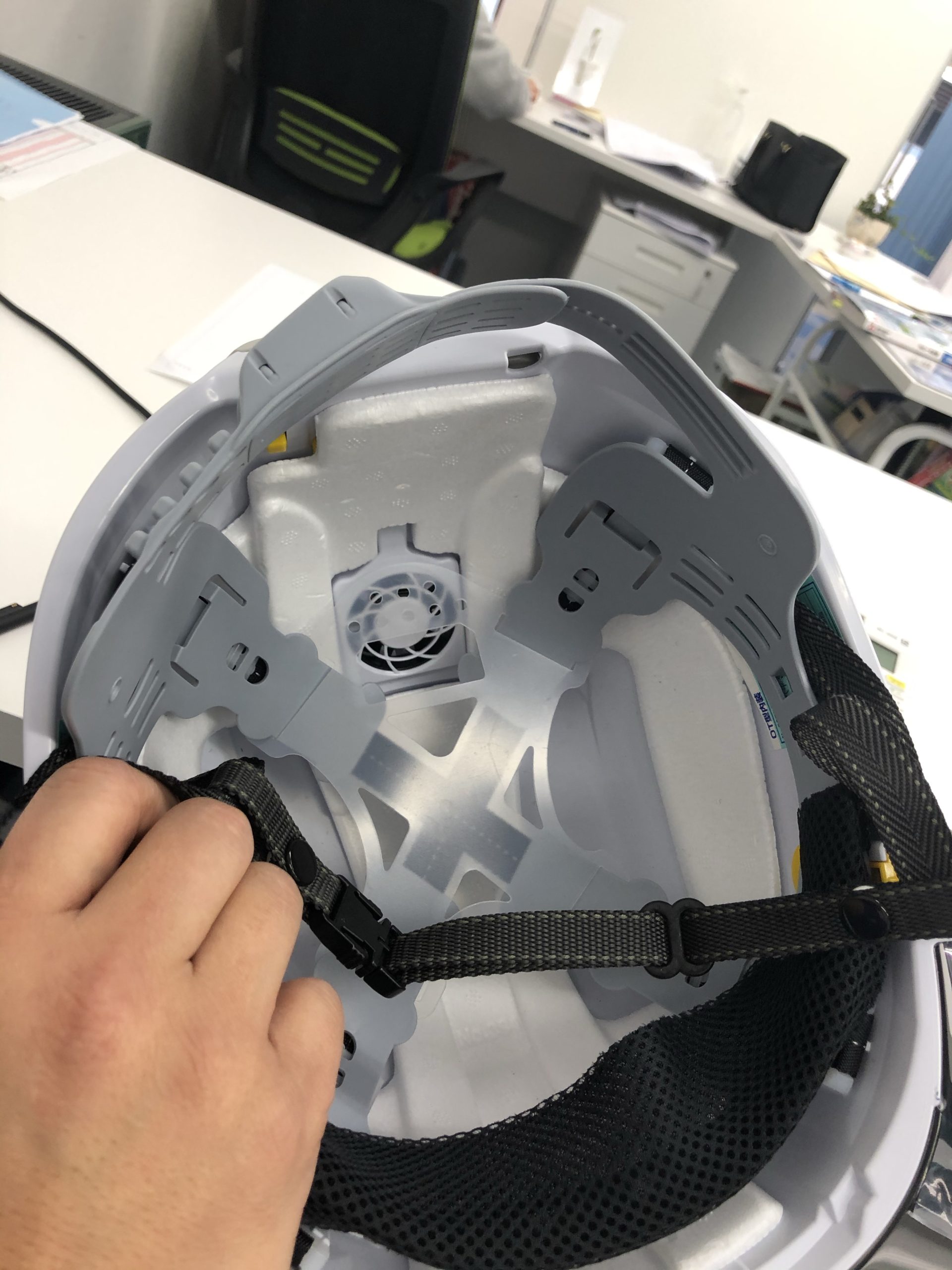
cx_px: 476
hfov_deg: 49.7
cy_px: 635
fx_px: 1027
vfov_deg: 63.4
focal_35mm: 28
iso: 25
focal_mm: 4
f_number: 1.8
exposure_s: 1/30
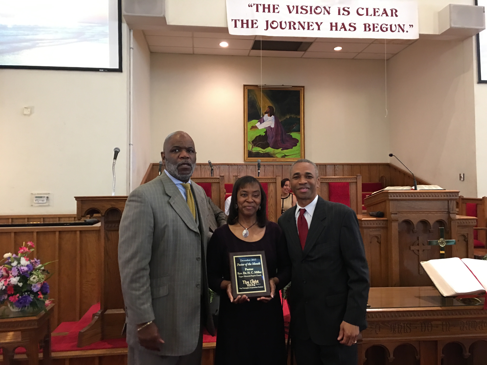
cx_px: 244
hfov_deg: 61.7
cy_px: 182
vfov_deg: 48.2
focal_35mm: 29
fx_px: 408
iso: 100
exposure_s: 1/10
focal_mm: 4.15
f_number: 2.2
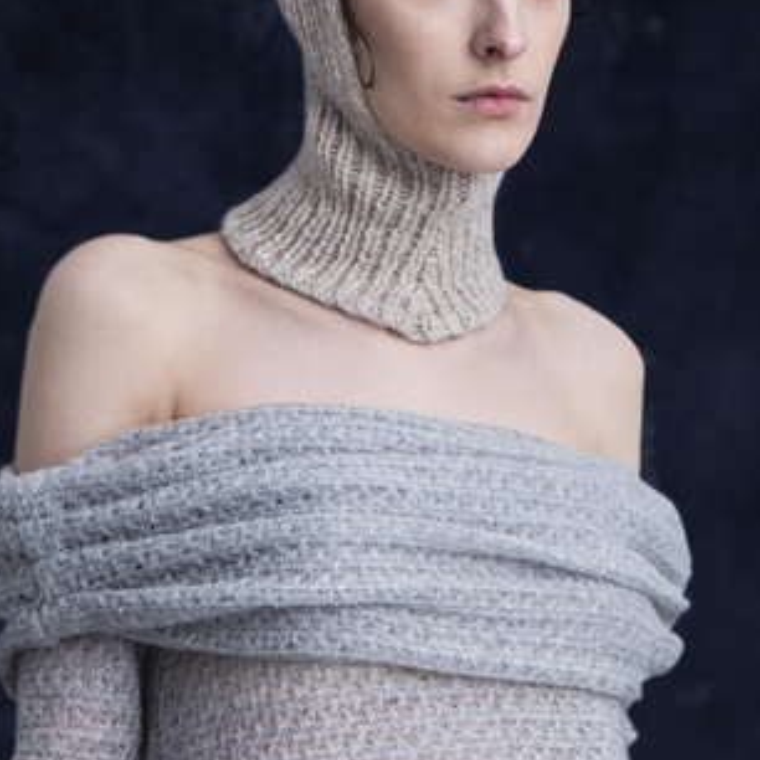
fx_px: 5167
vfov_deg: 8.1
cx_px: 348
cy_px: 1396
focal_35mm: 208
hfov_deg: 8.4
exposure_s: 1/250
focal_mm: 50
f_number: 4
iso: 80
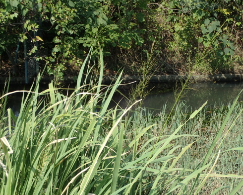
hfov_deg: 27.5
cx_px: 129
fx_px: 496
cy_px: 98
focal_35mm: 69
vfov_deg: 22.2
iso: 100
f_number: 5
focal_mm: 11.78
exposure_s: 1/160
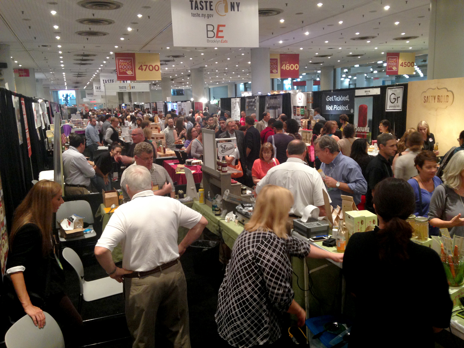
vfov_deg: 42.9
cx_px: 232
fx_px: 442
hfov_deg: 55.4
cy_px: 174
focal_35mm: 33
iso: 160
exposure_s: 1/20
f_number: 2.4
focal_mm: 4.12
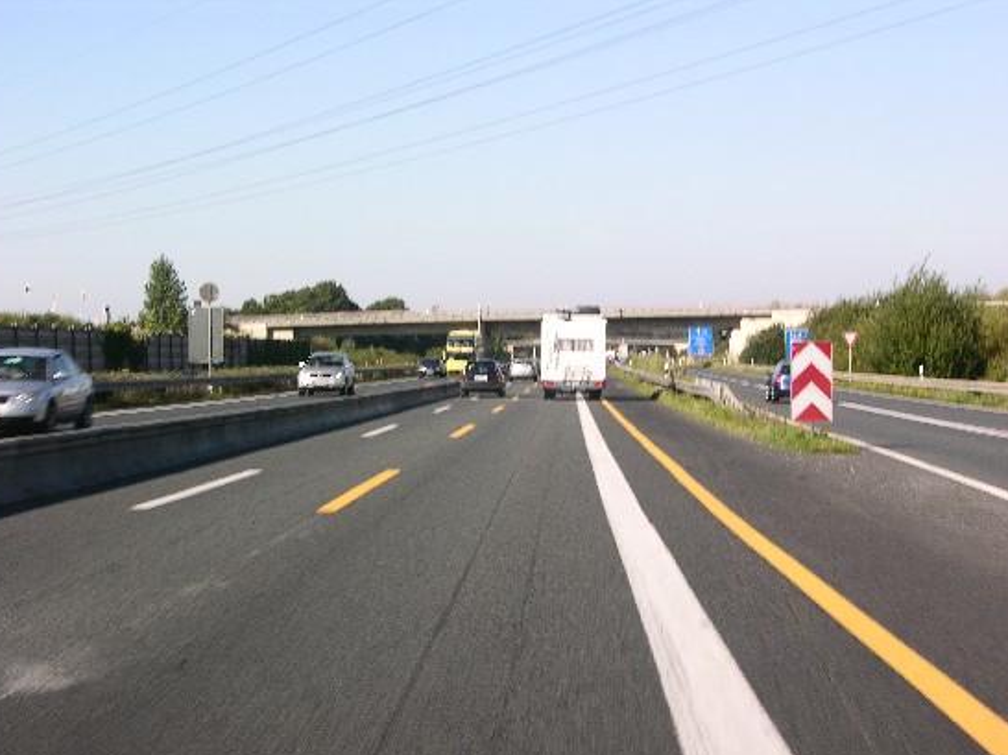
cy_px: 404
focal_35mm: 71
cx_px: 486
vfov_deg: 20.7
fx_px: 2067
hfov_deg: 27.4
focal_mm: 16.8
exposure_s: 1/116
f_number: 6.5
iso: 50
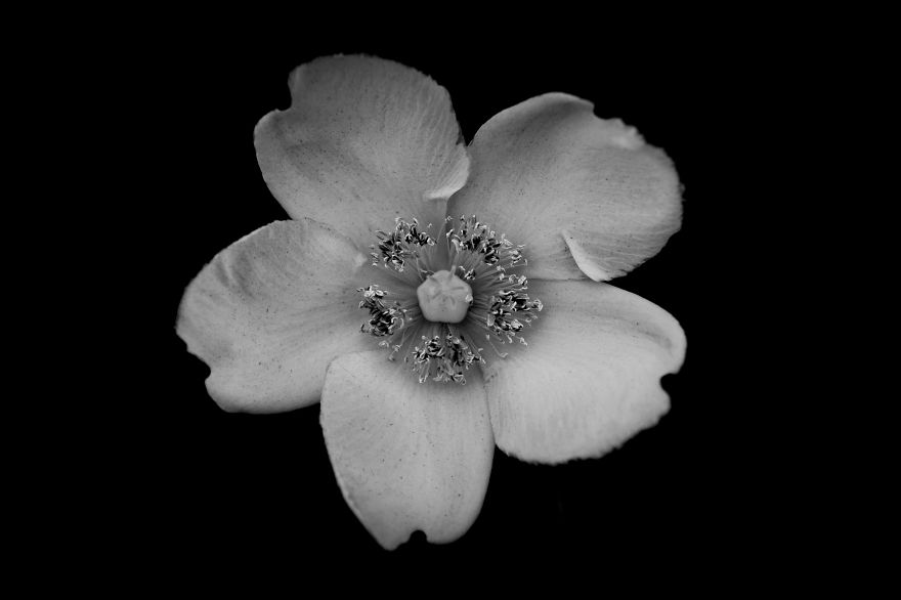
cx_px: 450
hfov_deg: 36.9
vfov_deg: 25.0
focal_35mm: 54
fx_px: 1351
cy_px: 300
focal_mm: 36
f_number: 5.6
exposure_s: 1/160
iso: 100
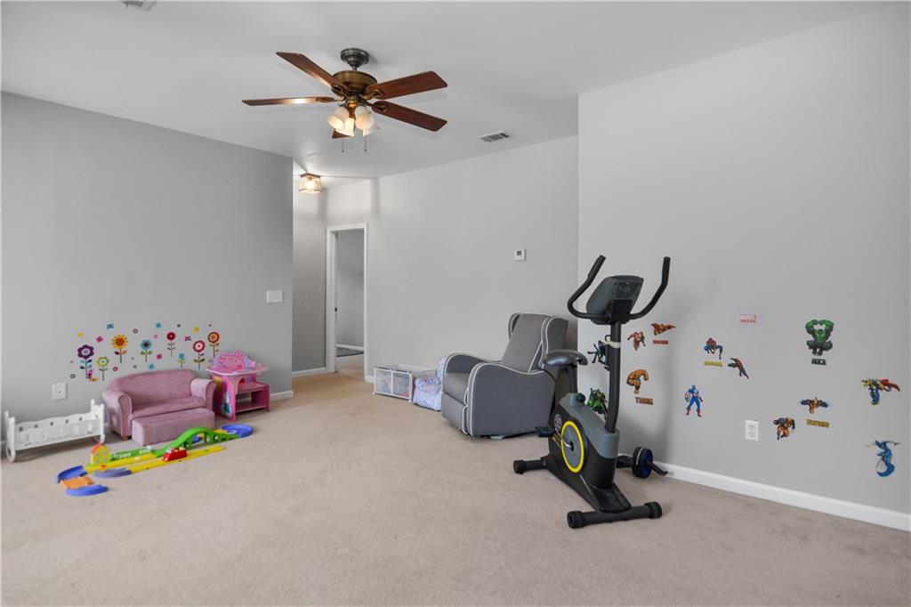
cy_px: 304
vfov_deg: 69.6
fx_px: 436
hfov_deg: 92.5
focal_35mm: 17
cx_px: 456
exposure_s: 1/60
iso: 400
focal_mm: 11.5
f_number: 4
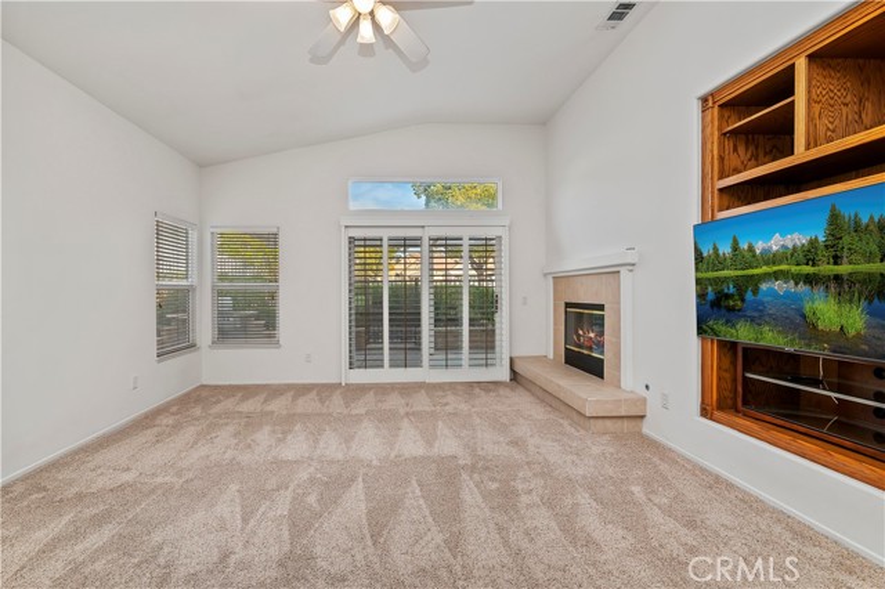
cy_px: 294
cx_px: 442
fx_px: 393
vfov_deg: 73.7
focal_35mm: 16
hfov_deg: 96.8
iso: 500
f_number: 10
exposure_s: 1/50
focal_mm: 16
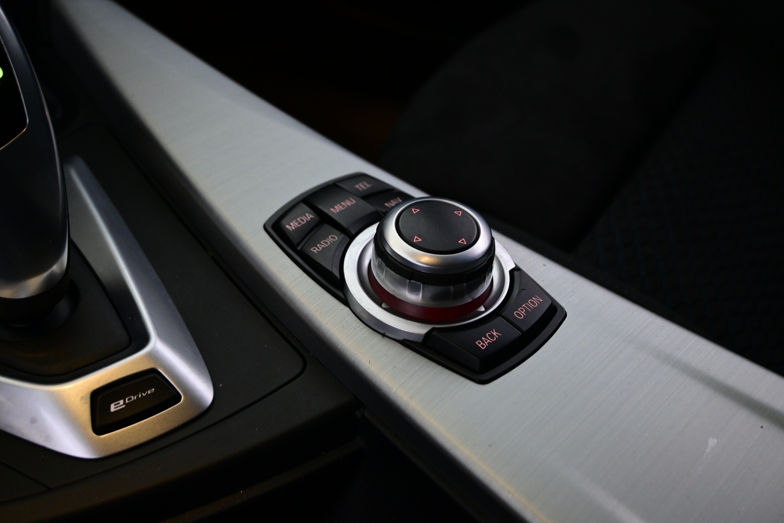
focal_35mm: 37
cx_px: 392
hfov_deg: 52.2
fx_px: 800
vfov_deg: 36.2
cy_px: 262
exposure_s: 1/40
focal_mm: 24.5
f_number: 4.2
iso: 1600
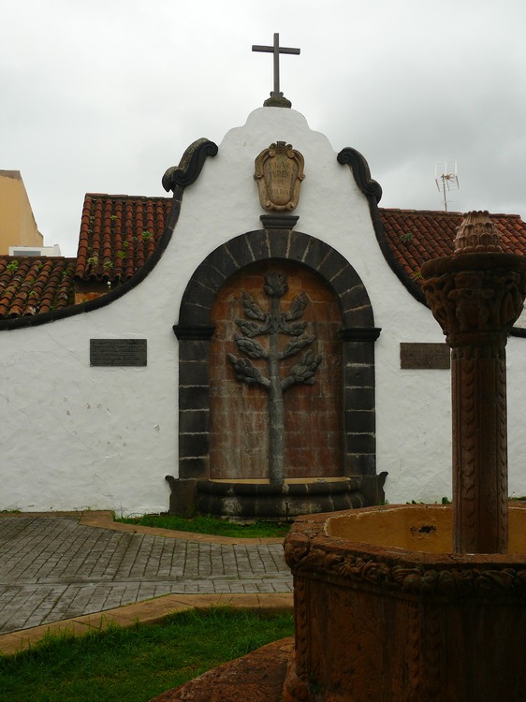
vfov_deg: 46.8
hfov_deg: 35.9
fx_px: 811
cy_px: 351
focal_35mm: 40
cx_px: 263
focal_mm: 8.4
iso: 100
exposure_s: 1/100
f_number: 3.6
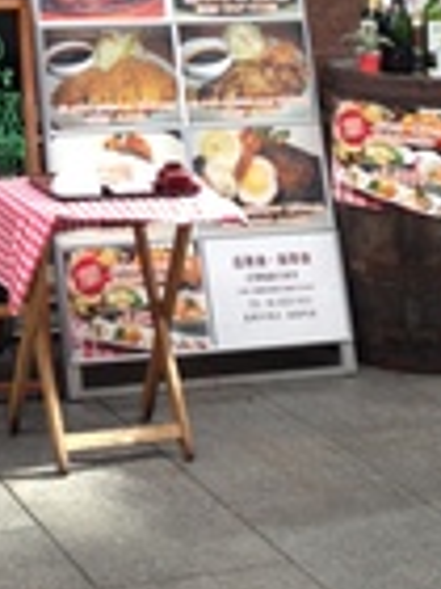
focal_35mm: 94
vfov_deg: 19.5
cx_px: -151
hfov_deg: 14.9
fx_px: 1597
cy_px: -147
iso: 50
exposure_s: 1/24
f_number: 2.4
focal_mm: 4.12
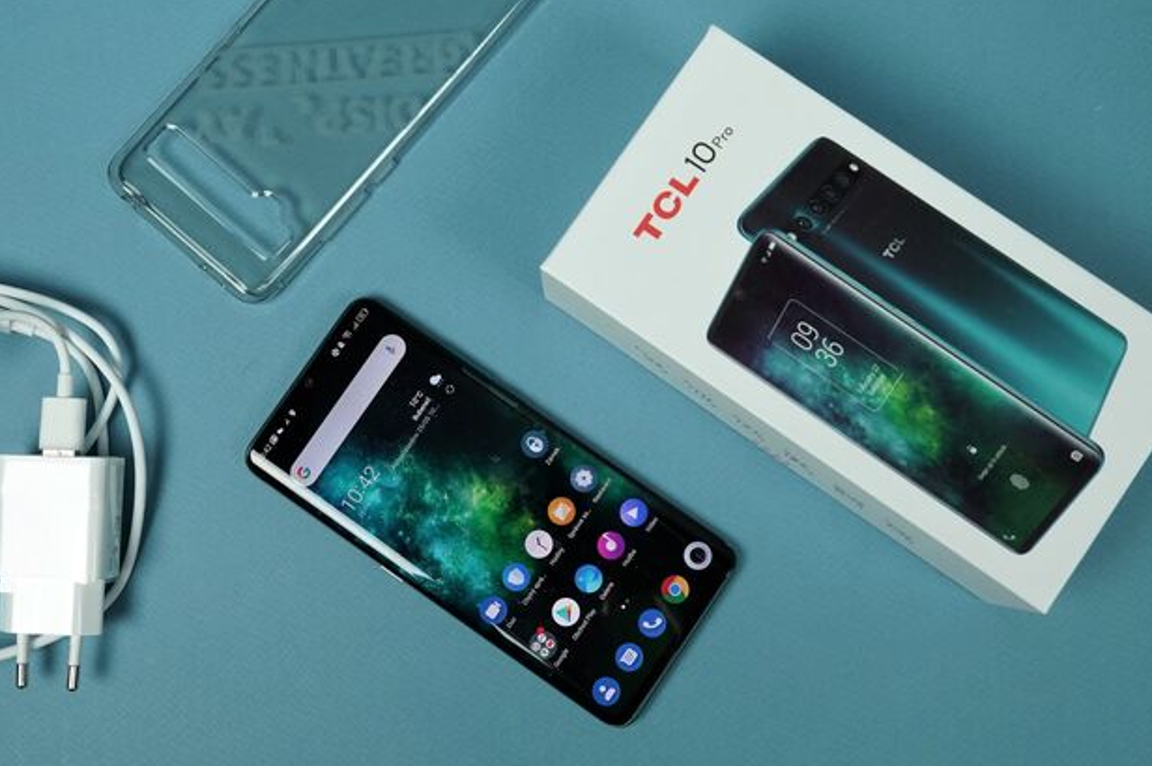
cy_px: 295
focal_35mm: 39
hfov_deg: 49.3
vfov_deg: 34.0
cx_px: 469
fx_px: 1247
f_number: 7.1
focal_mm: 29
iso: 1250
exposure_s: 1/160
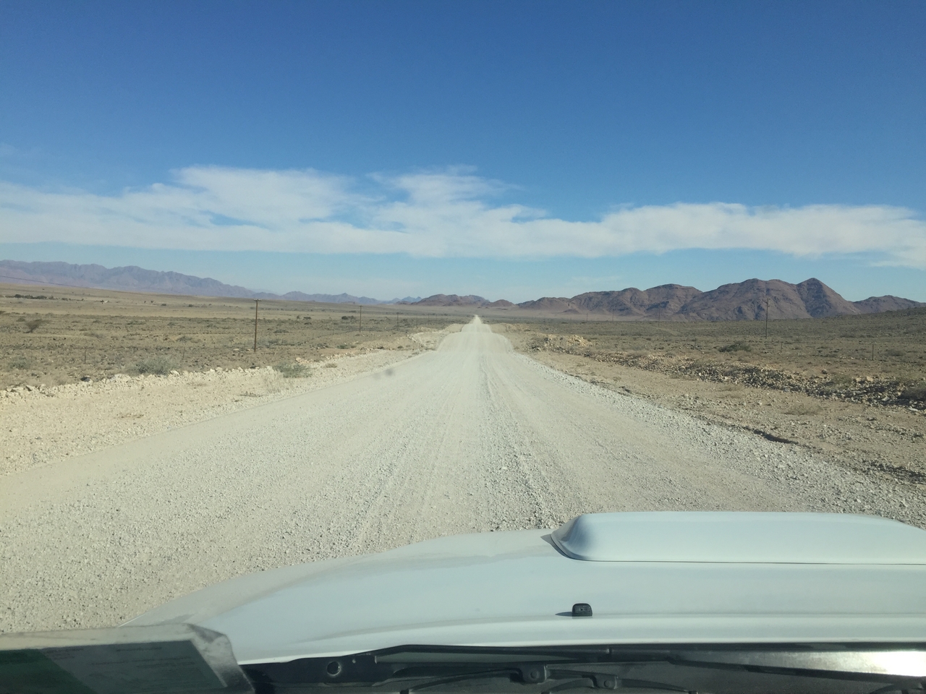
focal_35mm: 29
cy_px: 347
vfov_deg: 48.2
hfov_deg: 61.7
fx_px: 776
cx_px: 463
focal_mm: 4.15
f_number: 2.2
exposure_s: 1/2326
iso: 32
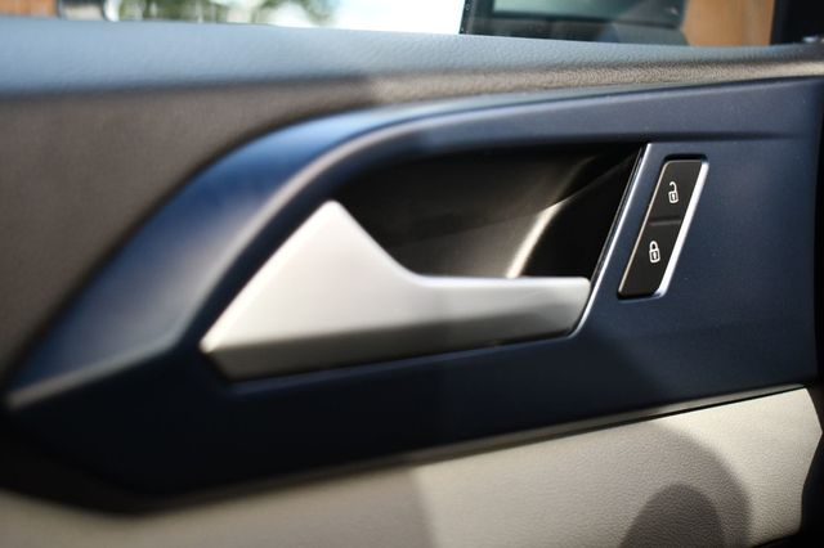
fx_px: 1235
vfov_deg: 25.0
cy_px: 274
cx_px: 412
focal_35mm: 54
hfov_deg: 36.9
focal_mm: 36
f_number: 4.8
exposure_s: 1/250
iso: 640
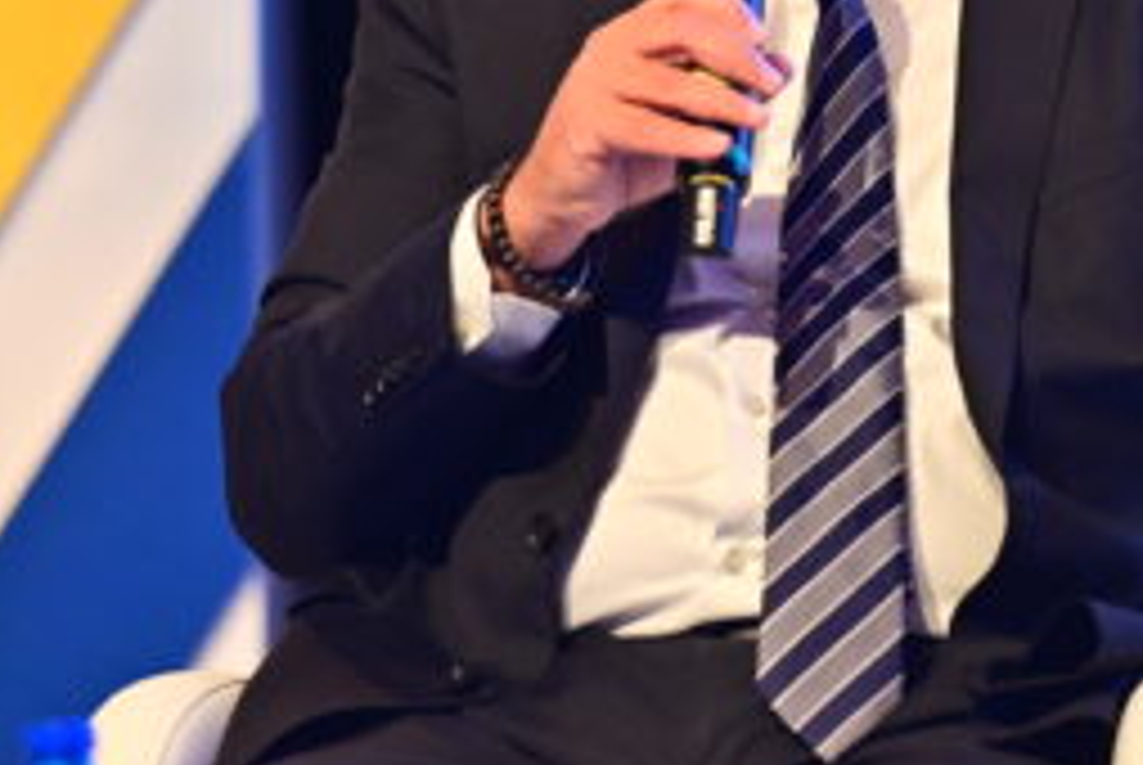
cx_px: 808
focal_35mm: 486
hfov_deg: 4.2
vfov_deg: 2.8
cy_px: -14
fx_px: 15448
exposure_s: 1/200
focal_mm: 200
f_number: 2.8
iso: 800
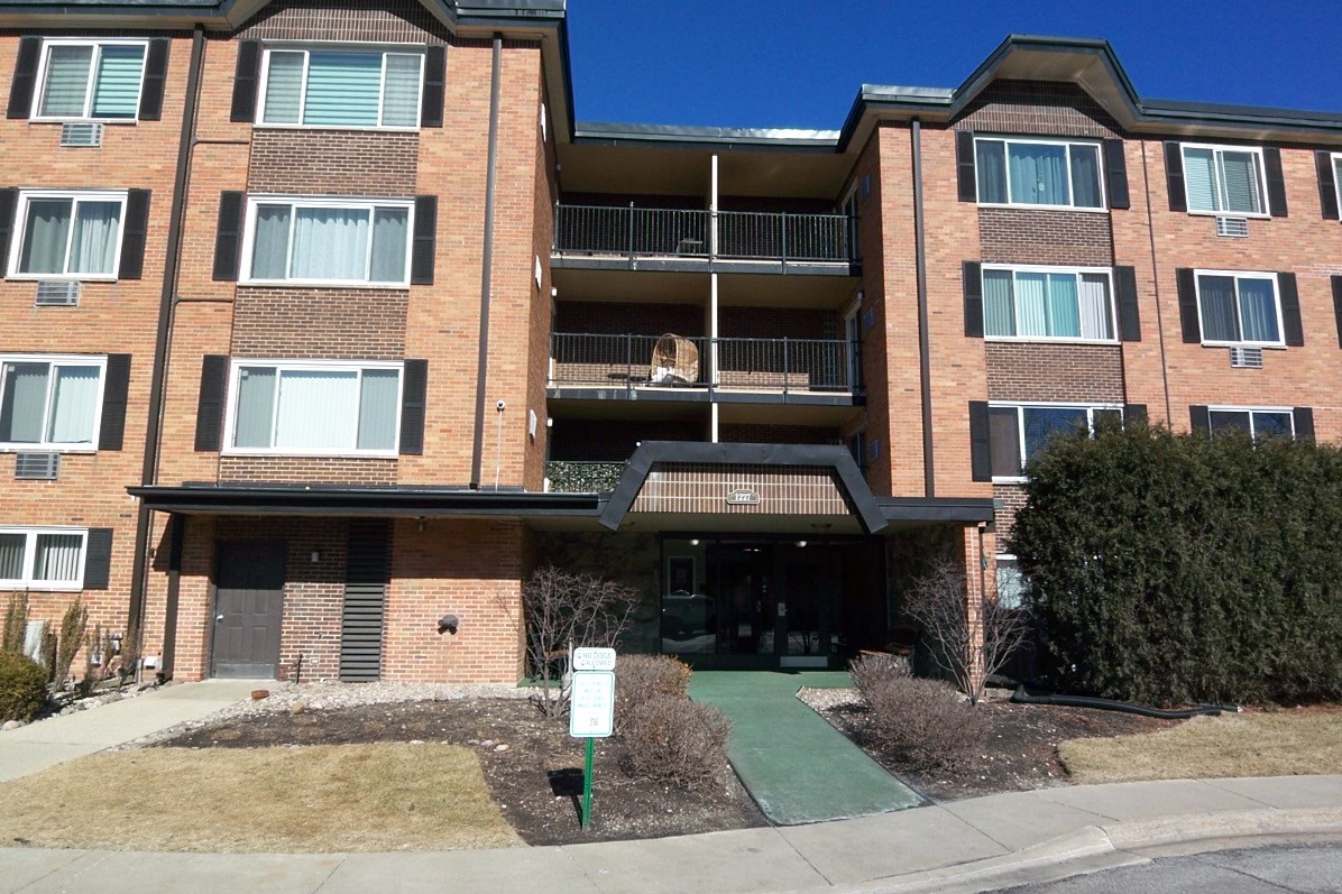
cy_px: 416
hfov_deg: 73.8
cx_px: 670
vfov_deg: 53.1
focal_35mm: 24
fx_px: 894
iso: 50
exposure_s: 1/250
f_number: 5.6
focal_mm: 3.8
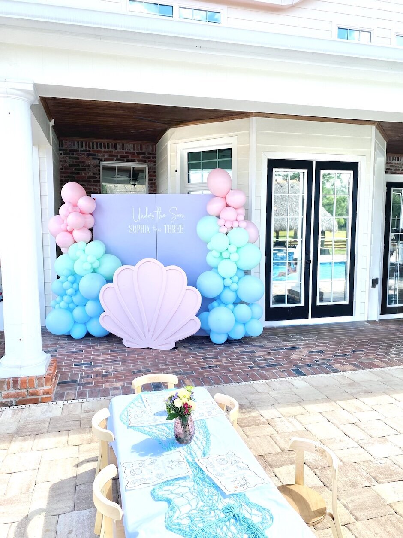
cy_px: 269
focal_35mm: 26
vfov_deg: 67.3
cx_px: 202
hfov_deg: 53.1
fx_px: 404
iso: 32
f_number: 1.8
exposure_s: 1/1678
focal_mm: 4.25
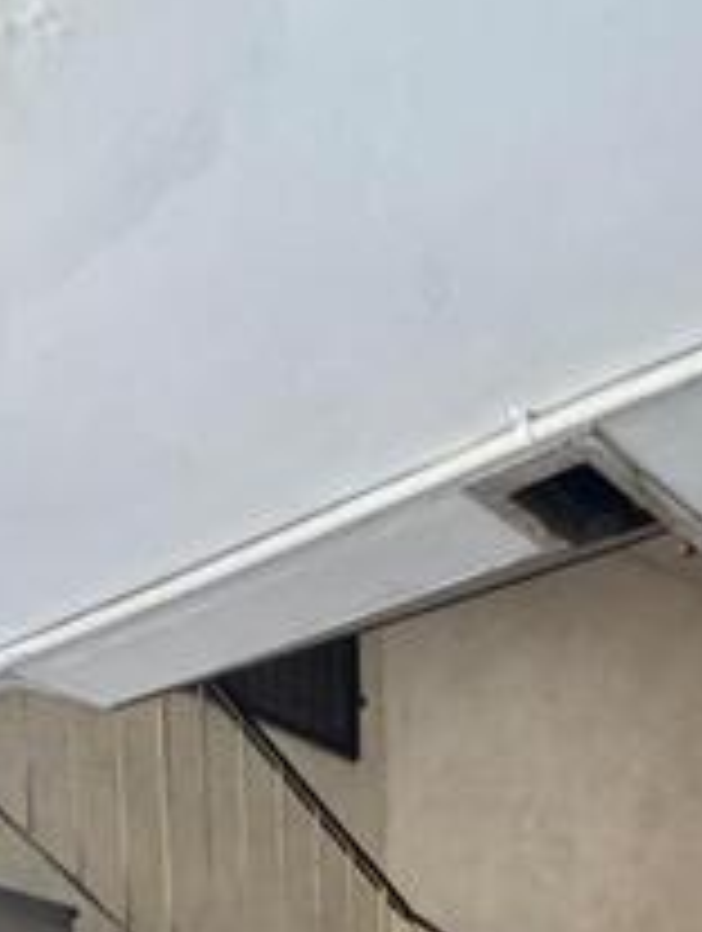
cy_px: 1477
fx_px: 1456
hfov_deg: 26.1
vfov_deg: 24.9
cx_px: 657
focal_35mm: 54
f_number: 2.2
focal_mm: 2.22
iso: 1250
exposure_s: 1/48
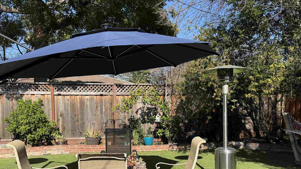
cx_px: 166
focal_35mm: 37
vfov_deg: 31.5
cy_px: 124
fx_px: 295
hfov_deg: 53.9
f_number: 1.78
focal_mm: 6.76
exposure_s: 1/2710
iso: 80
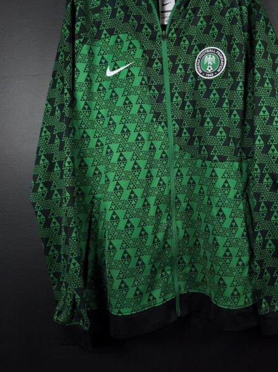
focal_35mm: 31
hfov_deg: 45.1
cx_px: 171
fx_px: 332
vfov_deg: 58.0
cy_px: 153
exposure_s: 1/200
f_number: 1.6
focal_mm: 6.57
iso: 400
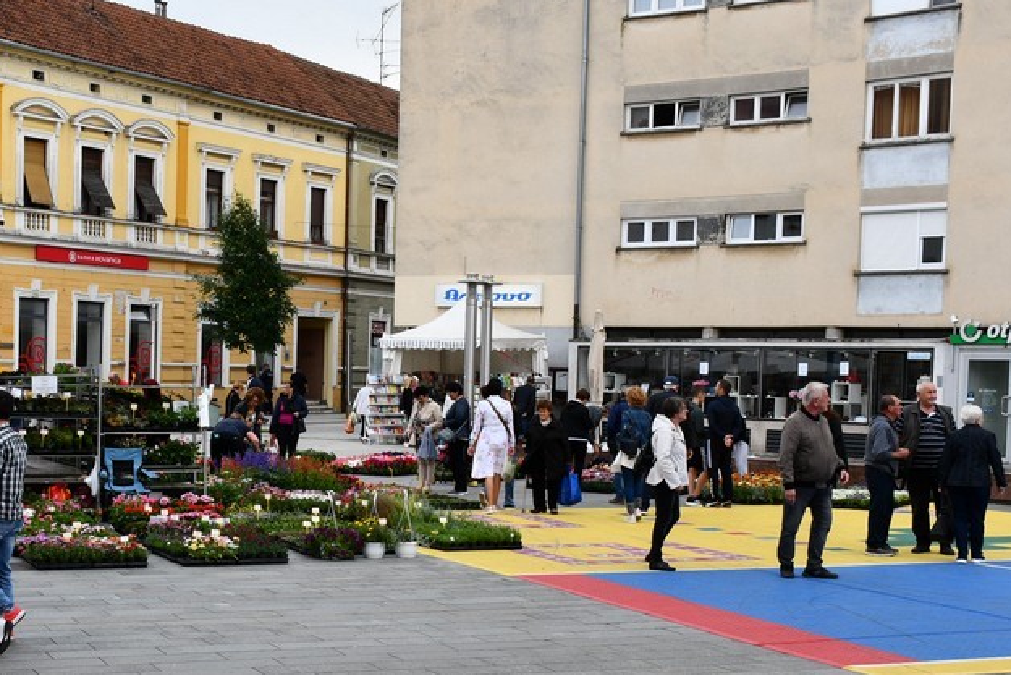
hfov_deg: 33.5
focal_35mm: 59
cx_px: 296
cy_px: 436
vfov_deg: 22.9
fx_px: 1657
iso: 200
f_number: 6.3
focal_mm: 24
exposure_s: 1/250
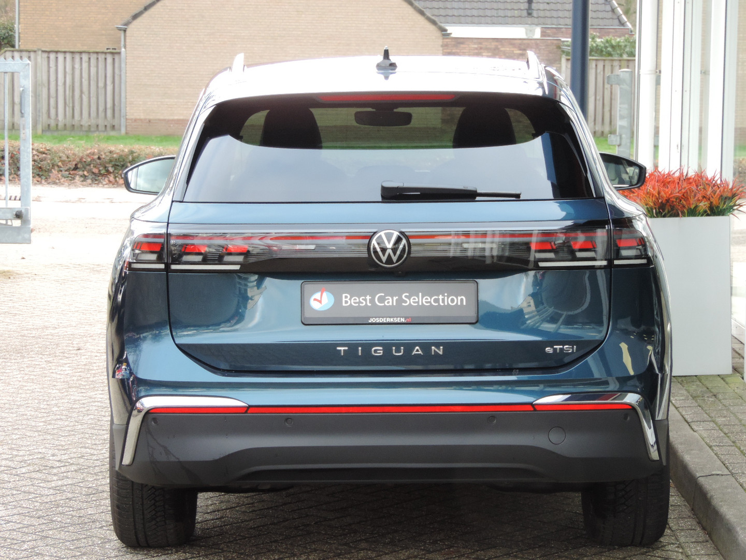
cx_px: 373
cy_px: 280
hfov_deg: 18.7
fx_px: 2263
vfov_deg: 14.1
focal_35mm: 105
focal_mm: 18.7
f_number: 4.2
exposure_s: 1/80
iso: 400
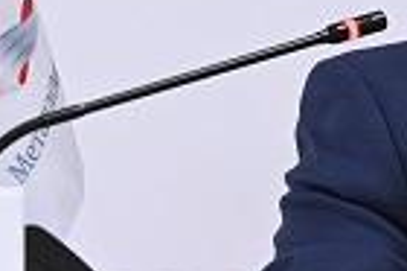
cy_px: 138
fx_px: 6222
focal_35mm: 551
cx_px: 727
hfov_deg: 3.7
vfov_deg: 2.5
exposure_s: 1/200
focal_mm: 135
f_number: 4
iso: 3200
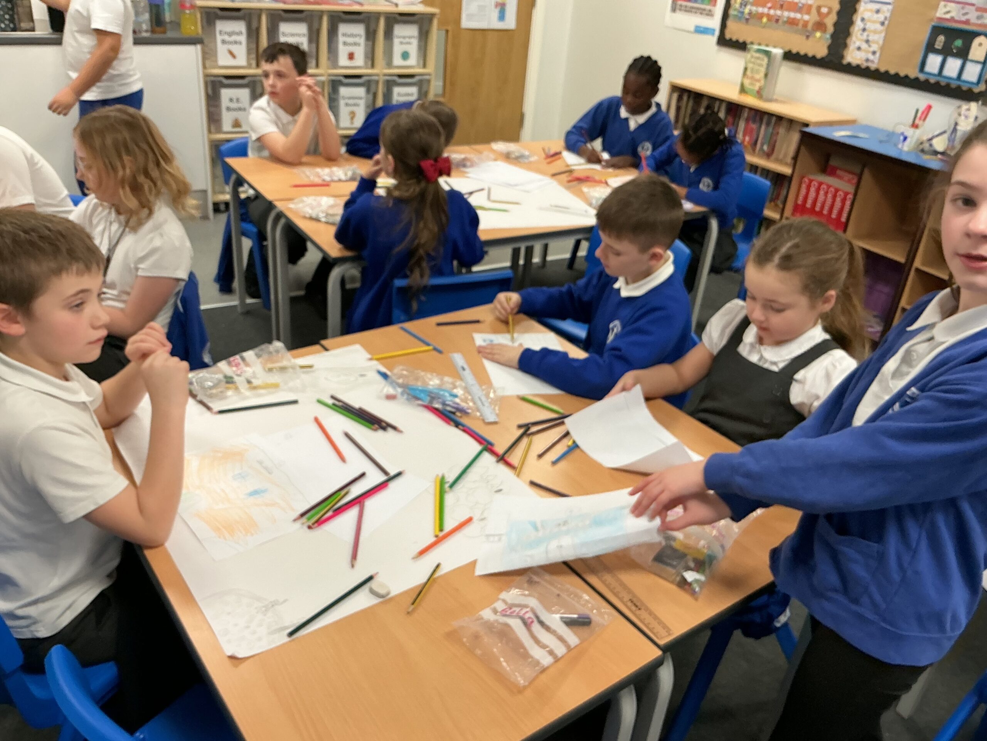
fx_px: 827
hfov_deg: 61.7
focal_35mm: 29
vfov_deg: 48.2
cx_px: 494
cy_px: 370
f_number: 1.8
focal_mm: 3
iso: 100
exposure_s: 1/60
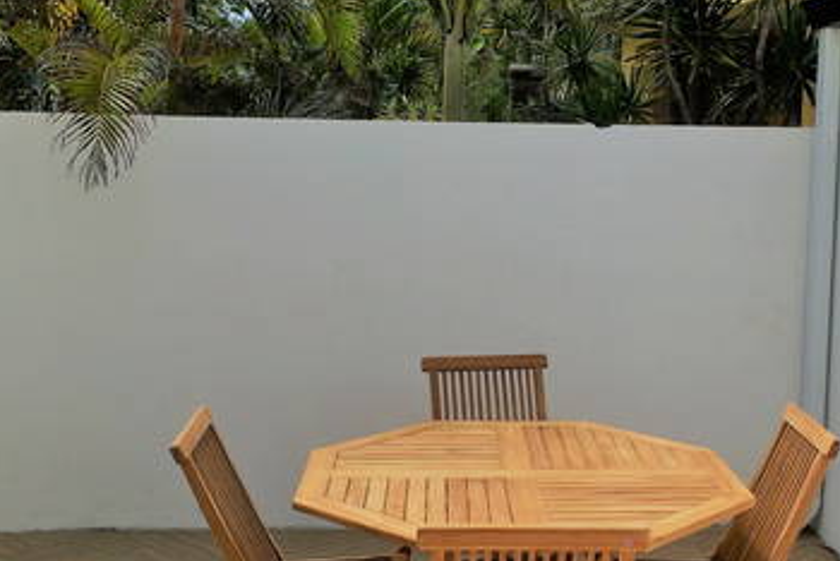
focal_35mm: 31
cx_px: 413
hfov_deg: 60.2
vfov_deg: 42.4
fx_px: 724
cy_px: 276
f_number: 2.2
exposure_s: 1/2160
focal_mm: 4.15
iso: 32
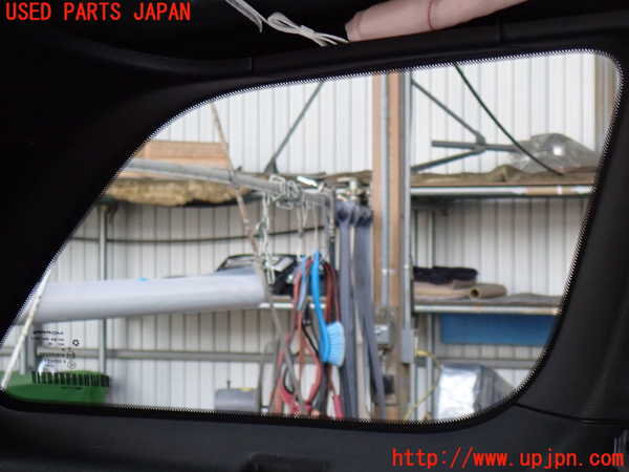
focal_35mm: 100
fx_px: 1817
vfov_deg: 14.8
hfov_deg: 19.6
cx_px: 314
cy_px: 236
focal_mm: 18
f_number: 4.9
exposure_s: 1/40
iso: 800
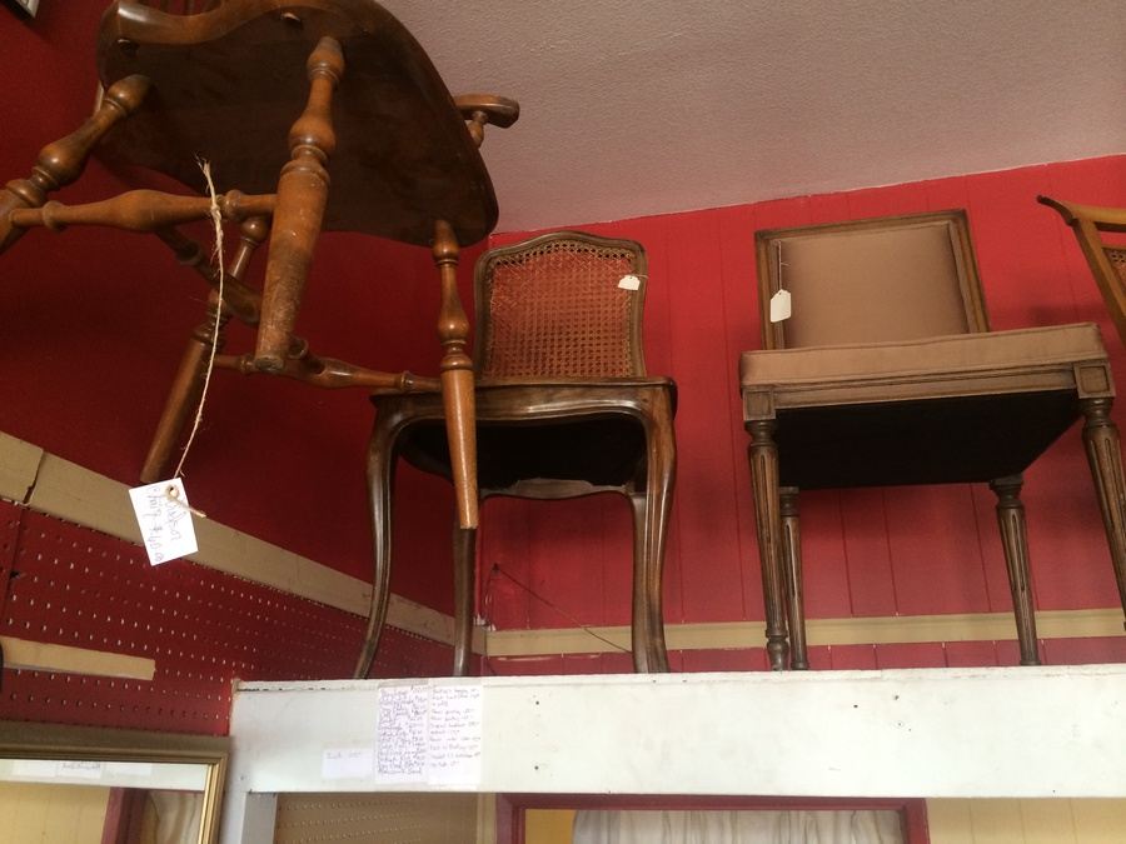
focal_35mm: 30
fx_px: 976
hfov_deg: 60.0
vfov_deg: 46.8
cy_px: 422
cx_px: 563
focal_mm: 4.12
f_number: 2.2
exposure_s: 1/30
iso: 160
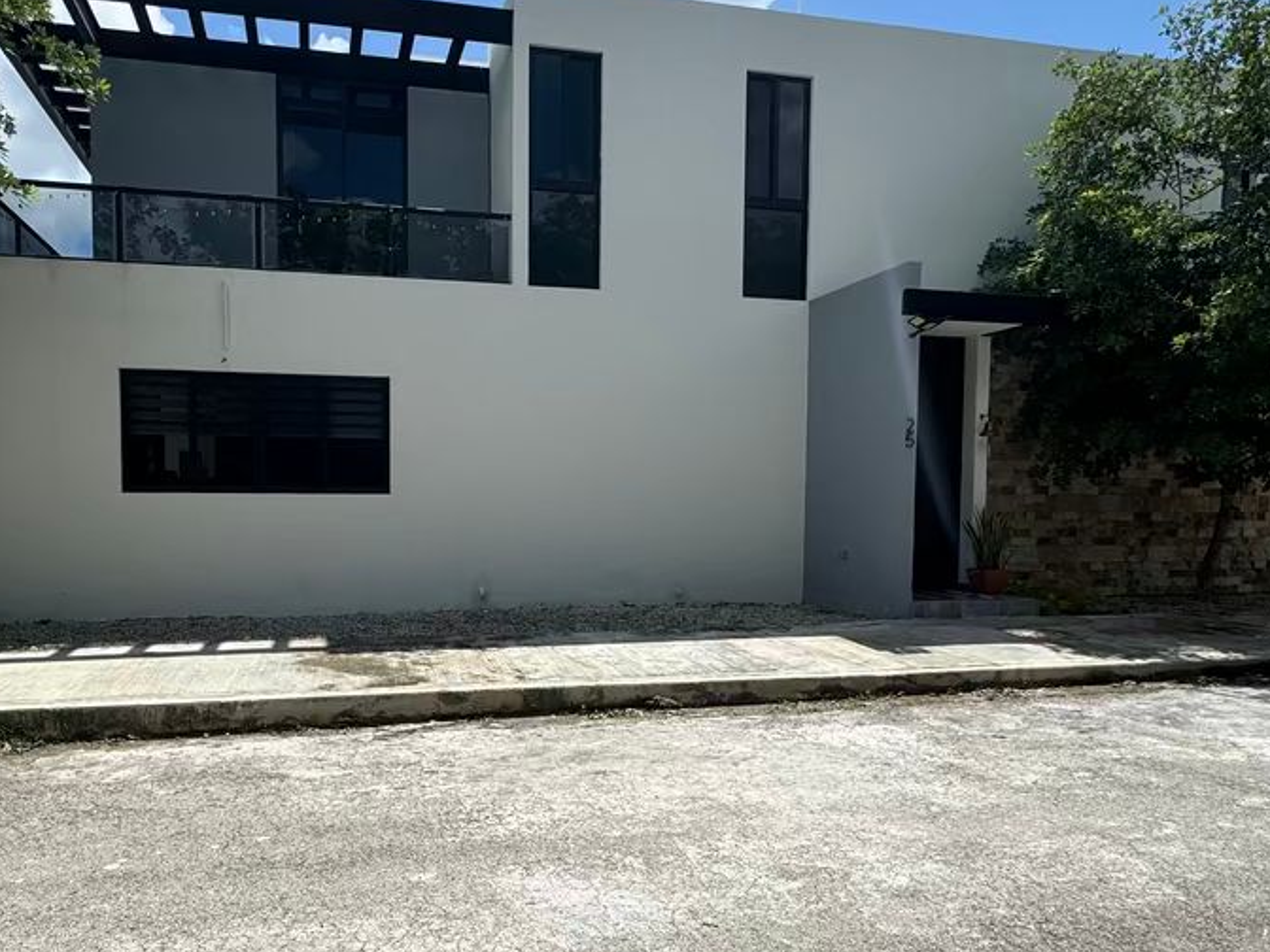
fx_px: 917
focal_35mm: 25
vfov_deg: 54.6
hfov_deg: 68.7
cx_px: 508
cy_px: 561
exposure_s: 1/2674
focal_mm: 2.22
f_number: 2.2
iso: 50
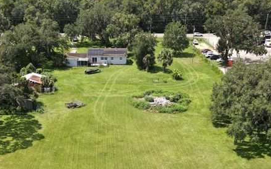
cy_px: 138
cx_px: 124
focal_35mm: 41
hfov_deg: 48.2
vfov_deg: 30.4
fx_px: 303
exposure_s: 1/400
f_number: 2.8
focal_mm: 4.5
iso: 100
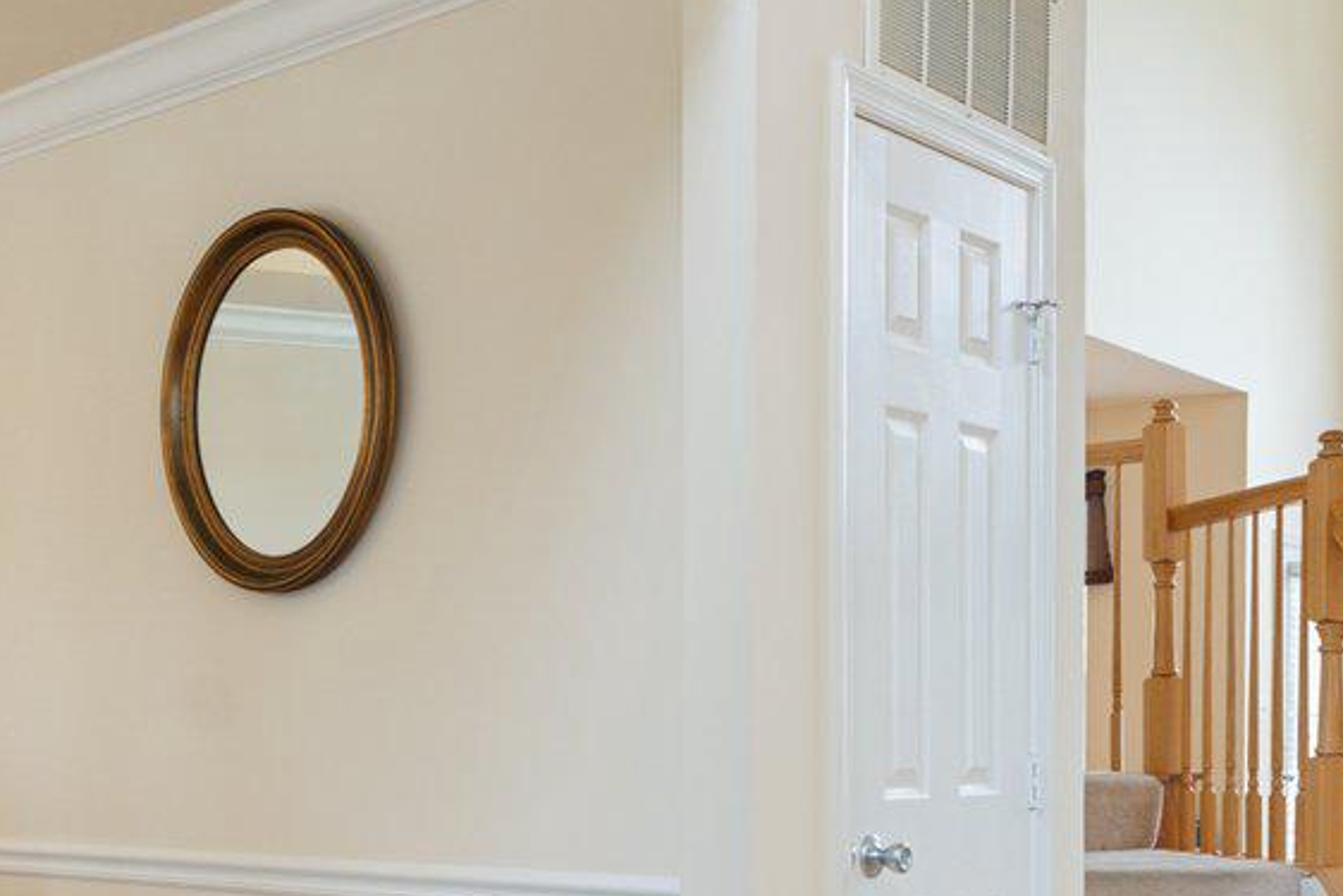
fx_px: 1903
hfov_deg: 37.4
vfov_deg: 25.9
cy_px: 742
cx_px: 263
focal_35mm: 51
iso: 500
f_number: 8
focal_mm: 14
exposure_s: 1/13
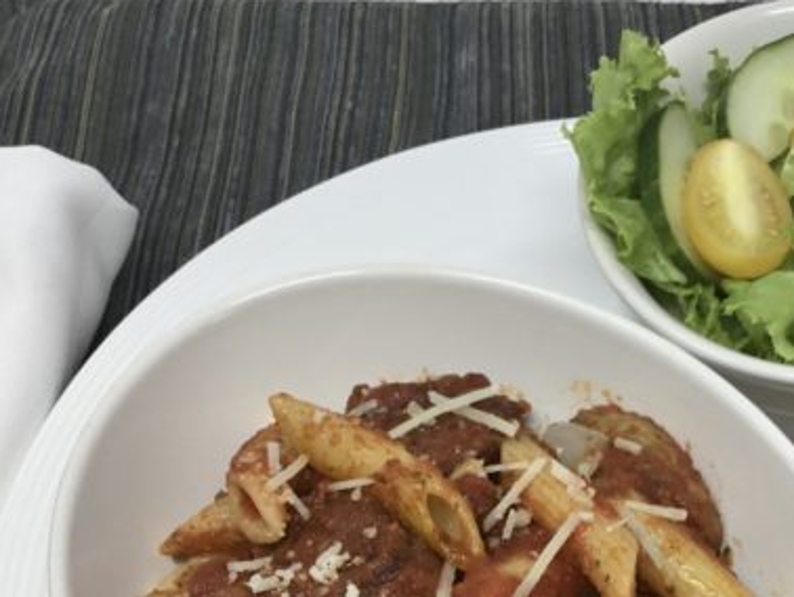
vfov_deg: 24.2
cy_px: 528
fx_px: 1354
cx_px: 651
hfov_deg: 31.7
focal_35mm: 59
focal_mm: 3.3
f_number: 2.4
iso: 40
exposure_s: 1/120
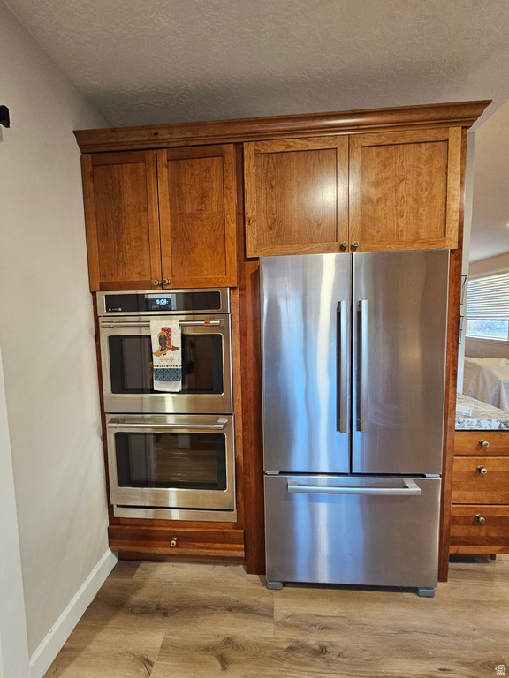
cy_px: 339
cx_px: 254
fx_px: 255
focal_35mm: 13
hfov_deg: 89.9
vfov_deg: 106.2
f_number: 2.2
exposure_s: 1/30
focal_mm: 2.2
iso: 400
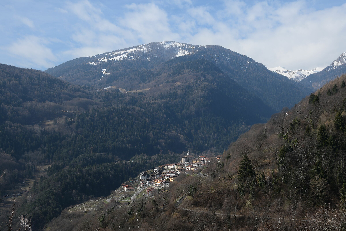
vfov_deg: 28.1
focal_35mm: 48
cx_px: 173
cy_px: 116
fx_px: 461
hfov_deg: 41.1
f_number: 10
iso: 100
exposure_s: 1/200
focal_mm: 32
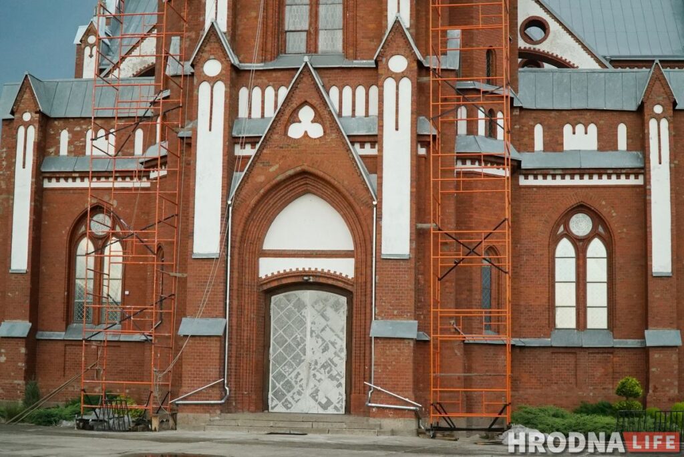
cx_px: 342
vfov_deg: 25.1
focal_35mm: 54
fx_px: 1027
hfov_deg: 36.9
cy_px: 228
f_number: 11
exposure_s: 1/1000
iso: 4000
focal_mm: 36
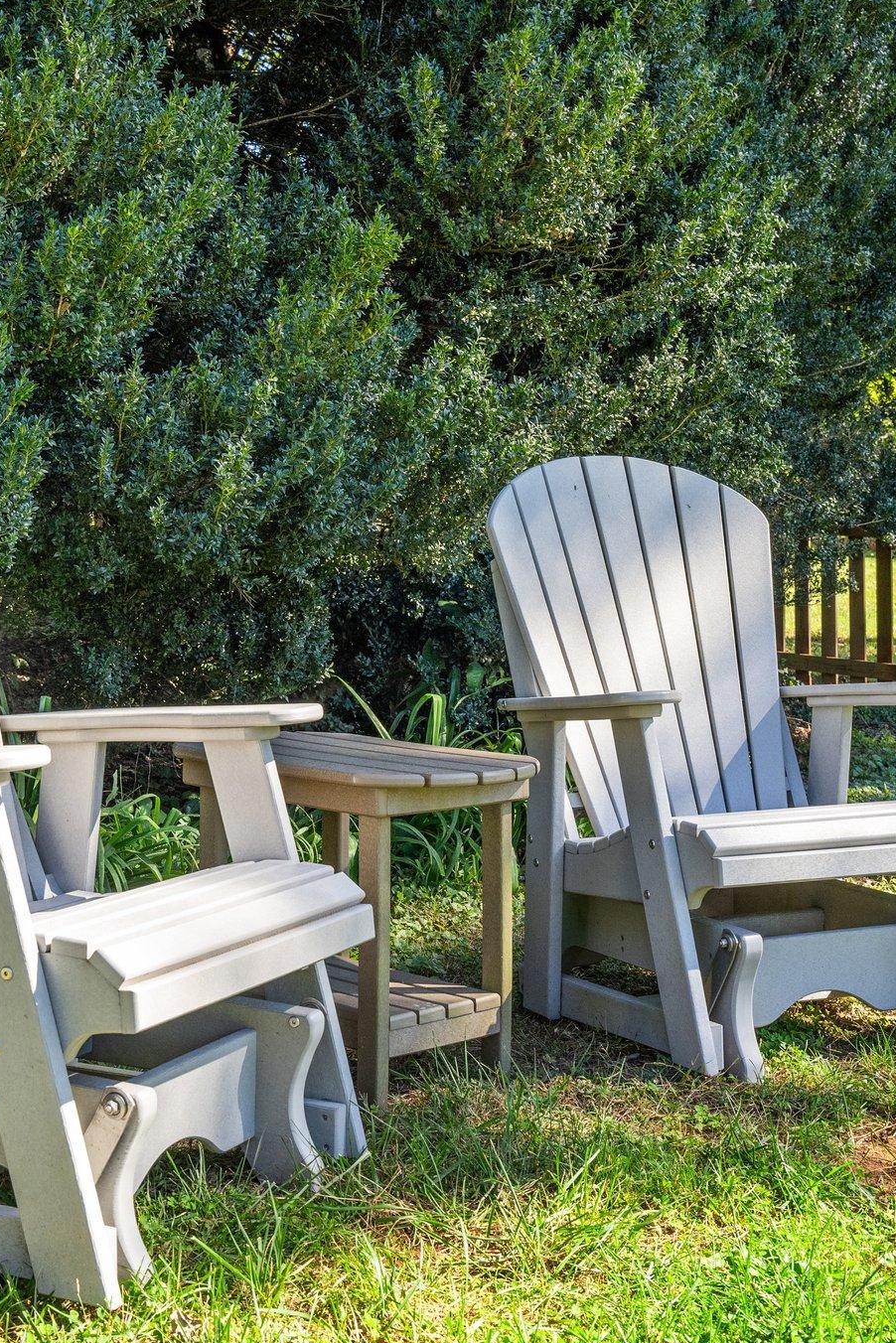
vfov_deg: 36.8
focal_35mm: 54
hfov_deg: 25.0
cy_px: 676
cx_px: 373
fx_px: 2017
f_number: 8
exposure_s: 1/400
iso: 800
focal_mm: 35.7
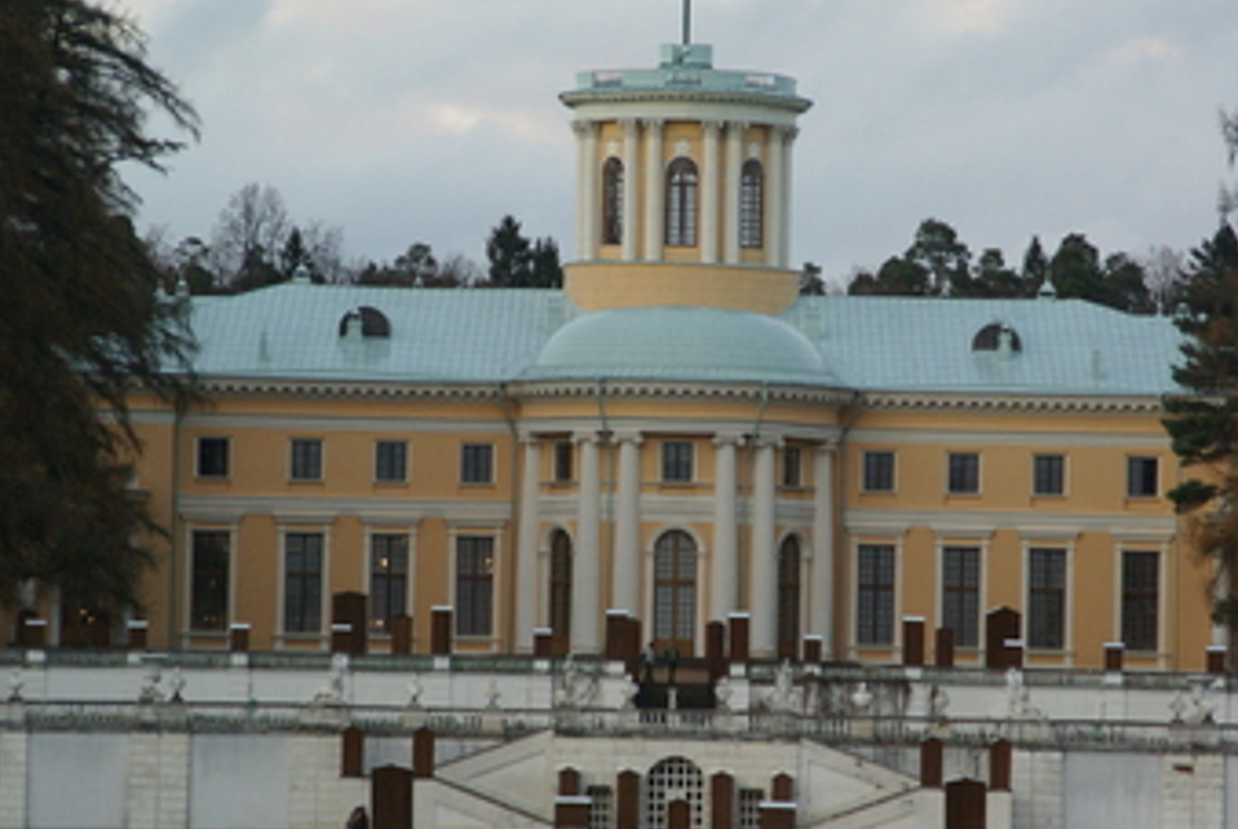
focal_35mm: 259
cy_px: 480
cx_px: 676
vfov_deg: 5.3
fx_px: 8918
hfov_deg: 7.9
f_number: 6.3
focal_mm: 130
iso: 400
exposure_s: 1/200
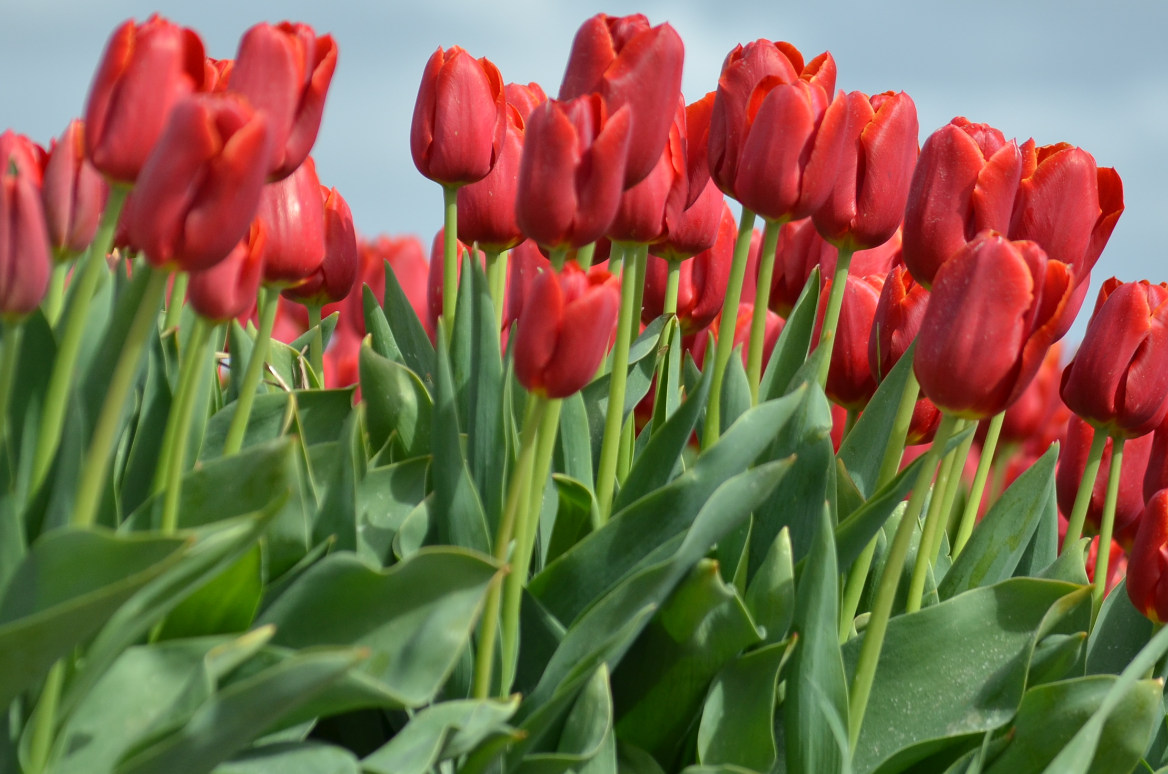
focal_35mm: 215
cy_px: 171
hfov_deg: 9.6
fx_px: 6961
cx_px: 579
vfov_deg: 6.4
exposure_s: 1/1600
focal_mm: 86
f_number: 5.6
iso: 200
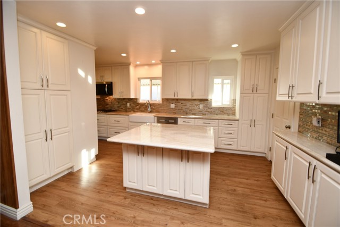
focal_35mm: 15
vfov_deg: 77.4
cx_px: 170
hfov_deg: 100.4
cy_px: 114
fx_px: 142
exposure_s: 1/60
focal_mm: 10
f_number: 4
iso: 220
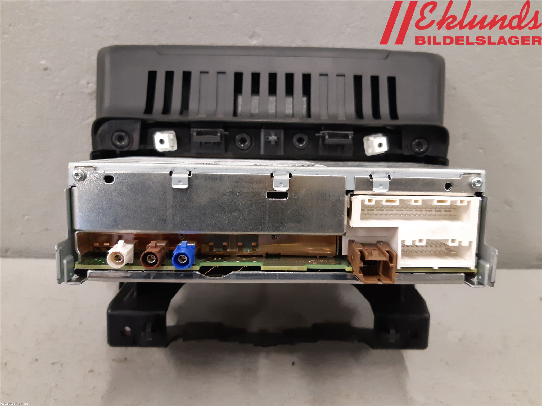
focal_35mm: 26
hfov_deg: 67.3
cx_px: 271
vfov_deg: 53.1
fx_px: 407
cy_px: 203
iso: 250
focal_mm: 3.93
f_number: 1.7
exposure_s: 1/50
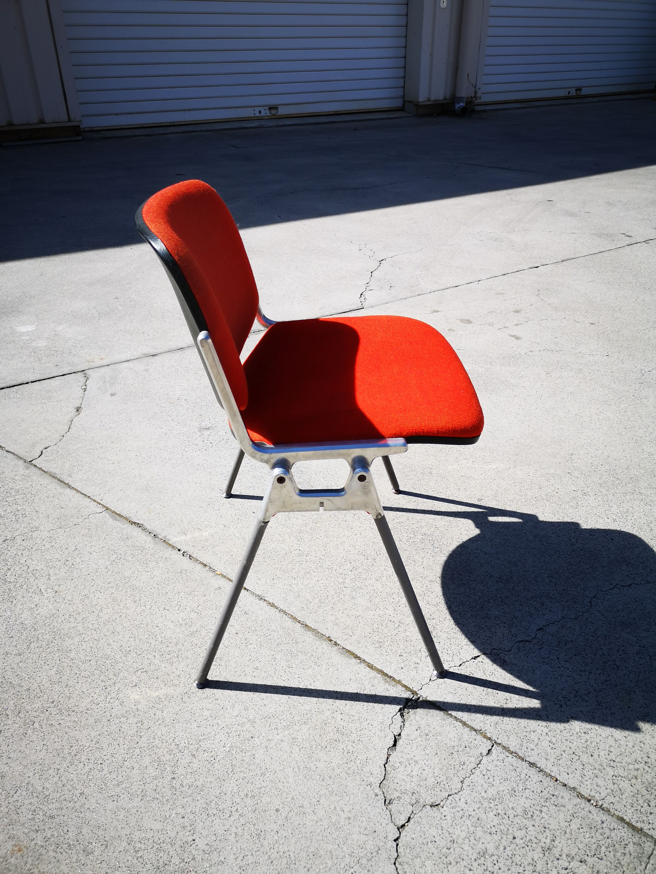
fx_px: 682
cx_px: 328
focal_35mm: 27
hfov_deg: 51.4
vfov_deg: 65.3
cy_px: 437
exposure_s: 1/1508
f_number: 1.8
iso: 50
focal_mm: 5.58
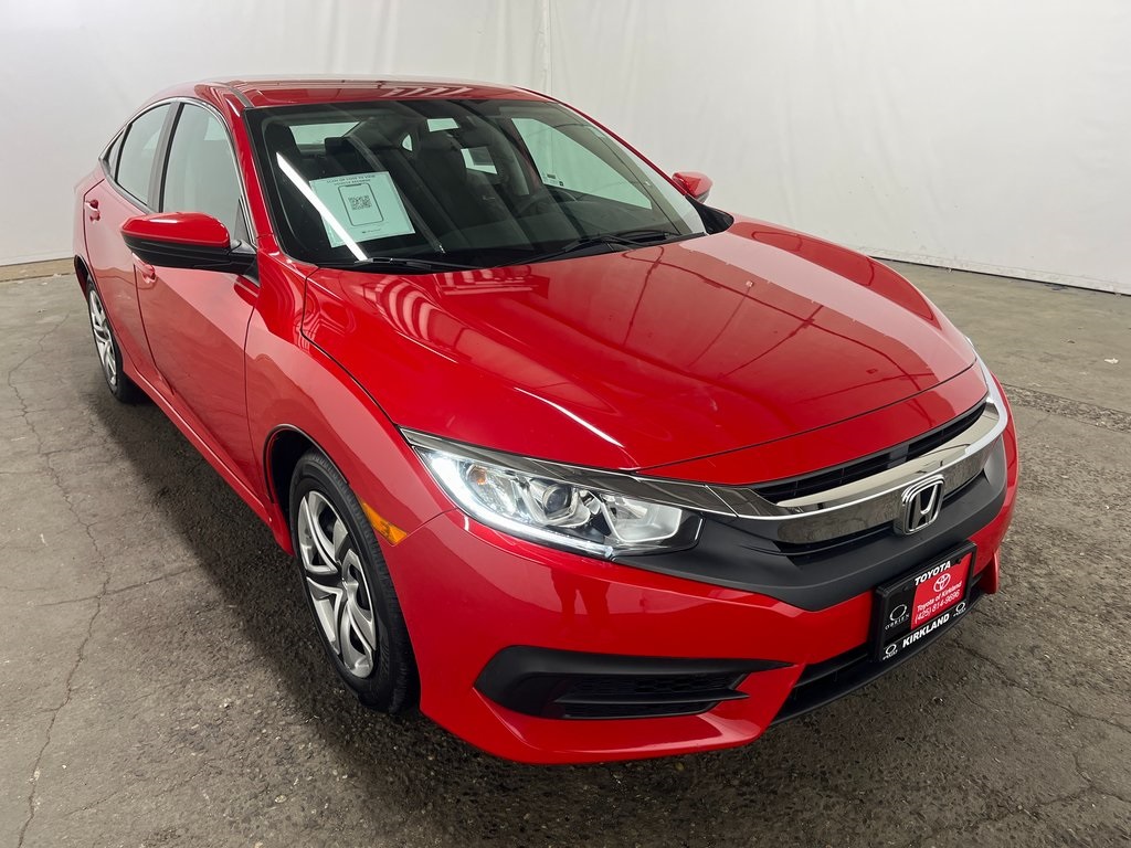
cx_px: 566
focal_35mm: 26
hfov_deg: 67.3
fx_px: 849
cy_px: 424
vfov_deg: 53.1
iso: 125
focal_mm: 5.1
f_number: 1.6
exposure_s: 1/121
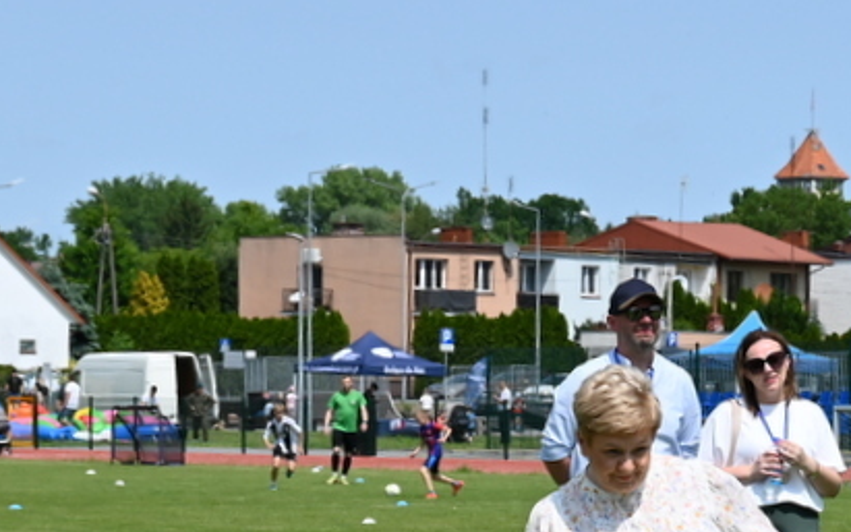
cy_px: 659
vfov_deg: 9.0
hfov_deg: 14.6
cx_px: 646
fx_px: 3317
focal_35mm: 143
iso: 100
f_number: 7.1
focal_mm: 48
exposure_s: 1/400
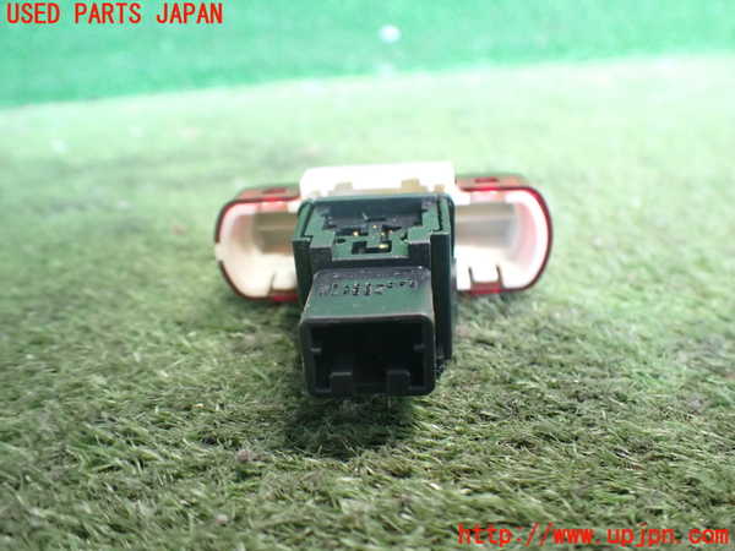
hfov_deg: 60.0
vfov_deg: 46.8
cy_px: 276
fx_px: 637
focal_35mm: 30
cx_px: 368
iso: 1000
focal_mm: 5.4
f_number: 2.3
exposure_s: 1/30
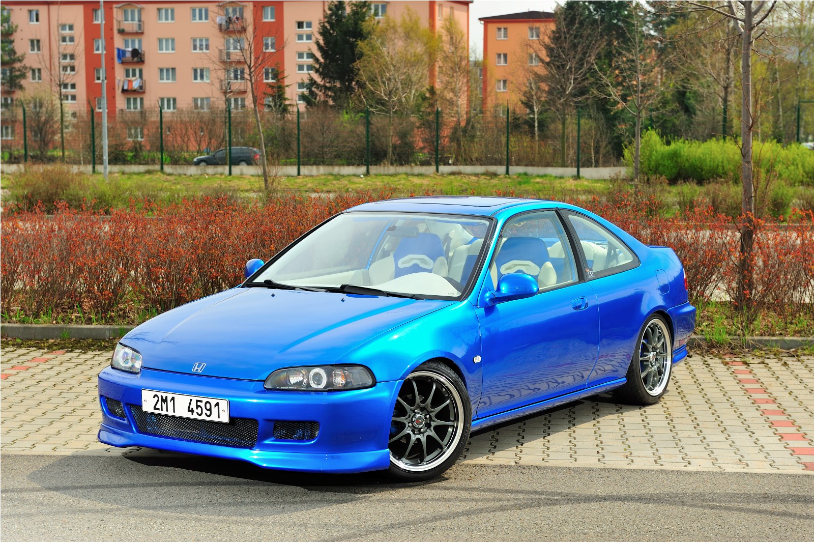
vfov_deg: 19.4
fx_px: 1582
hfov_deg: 28.9
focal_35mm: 70
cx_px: 407
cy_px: 271
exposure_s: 1/250
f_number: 8
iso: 200
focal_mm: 70
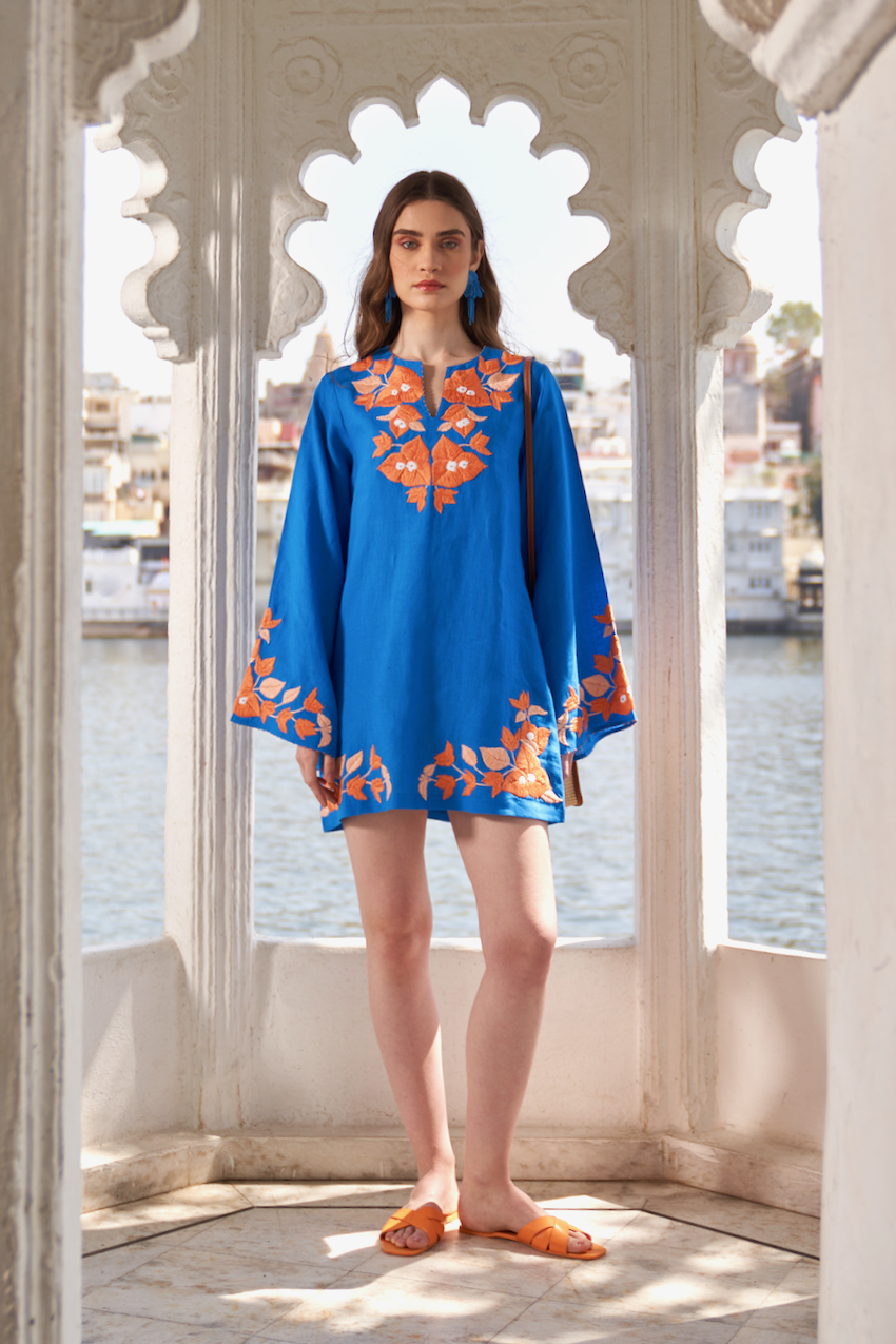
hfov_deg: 40.0
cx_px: 448
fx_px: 1232
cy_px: 672
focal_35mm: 33
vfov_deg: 57.2
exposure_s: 1/800
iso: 50
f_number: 2.8
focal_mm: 33
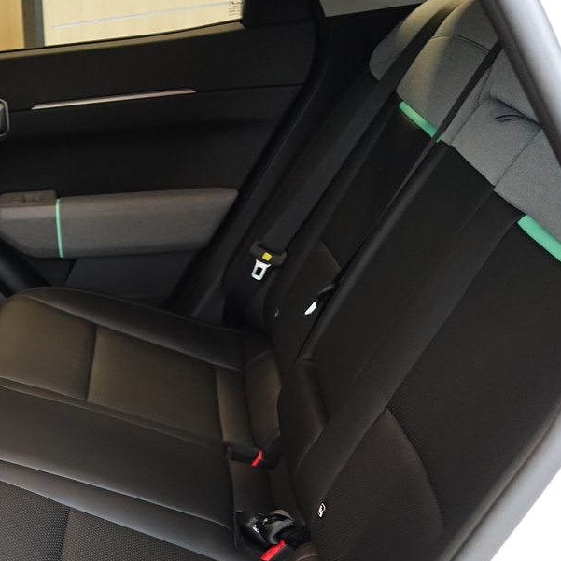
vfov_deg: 29.8
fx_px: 1008
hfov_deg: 29.0
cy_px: 500
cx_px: -8
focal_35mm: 55
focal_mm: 8.8
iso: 800
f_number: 1.8
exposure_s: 1/30
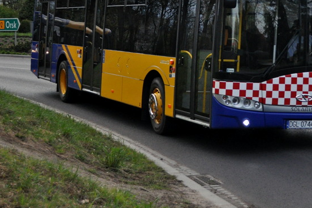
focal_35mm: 87
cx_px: 233
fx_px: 753
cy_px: 23
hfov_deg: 23.2
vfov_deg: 15.5
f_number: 4.8
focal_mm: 32
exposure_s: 1/500
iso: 1100
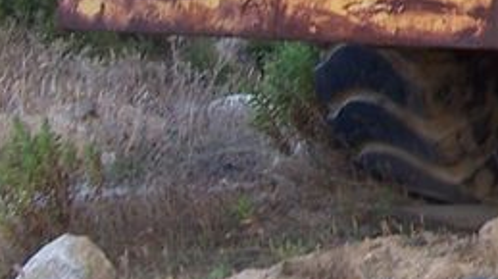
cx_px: 823
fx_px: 1992
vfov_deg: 7.8
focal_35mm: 151
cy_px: -185
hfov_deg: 13.2
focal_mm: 6
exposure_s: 1/125
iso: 80
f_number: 2.8
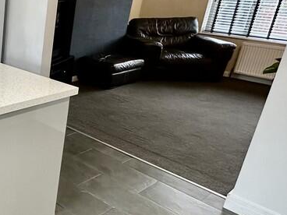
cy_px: 95
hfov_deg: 38.4
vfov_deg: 36.8
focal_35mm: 39
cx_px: -39
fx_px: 323
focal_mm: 2.22
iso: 250
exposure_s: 1/100
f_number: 2.2
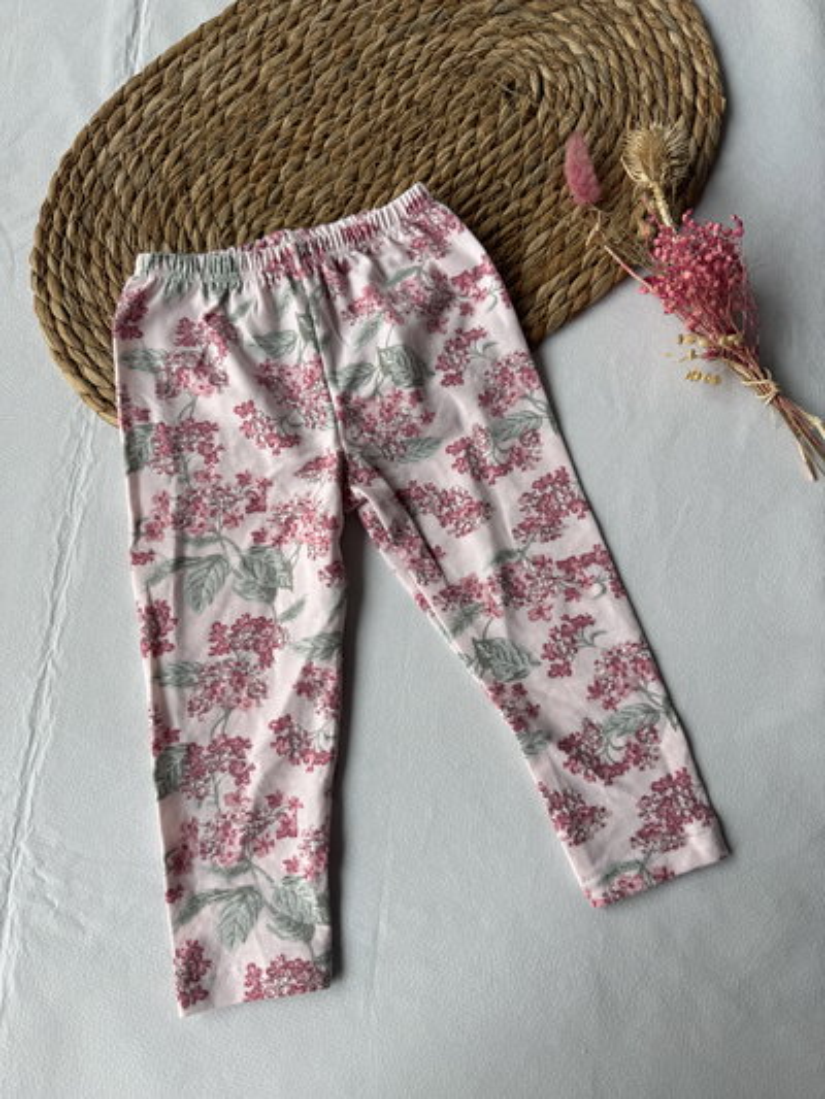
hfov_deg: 56.8
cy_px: 550
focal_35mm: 24
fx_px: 762
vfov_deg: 71.6
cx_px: 412
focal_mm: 6.76
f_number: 1.78
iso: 80
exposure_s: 1/700
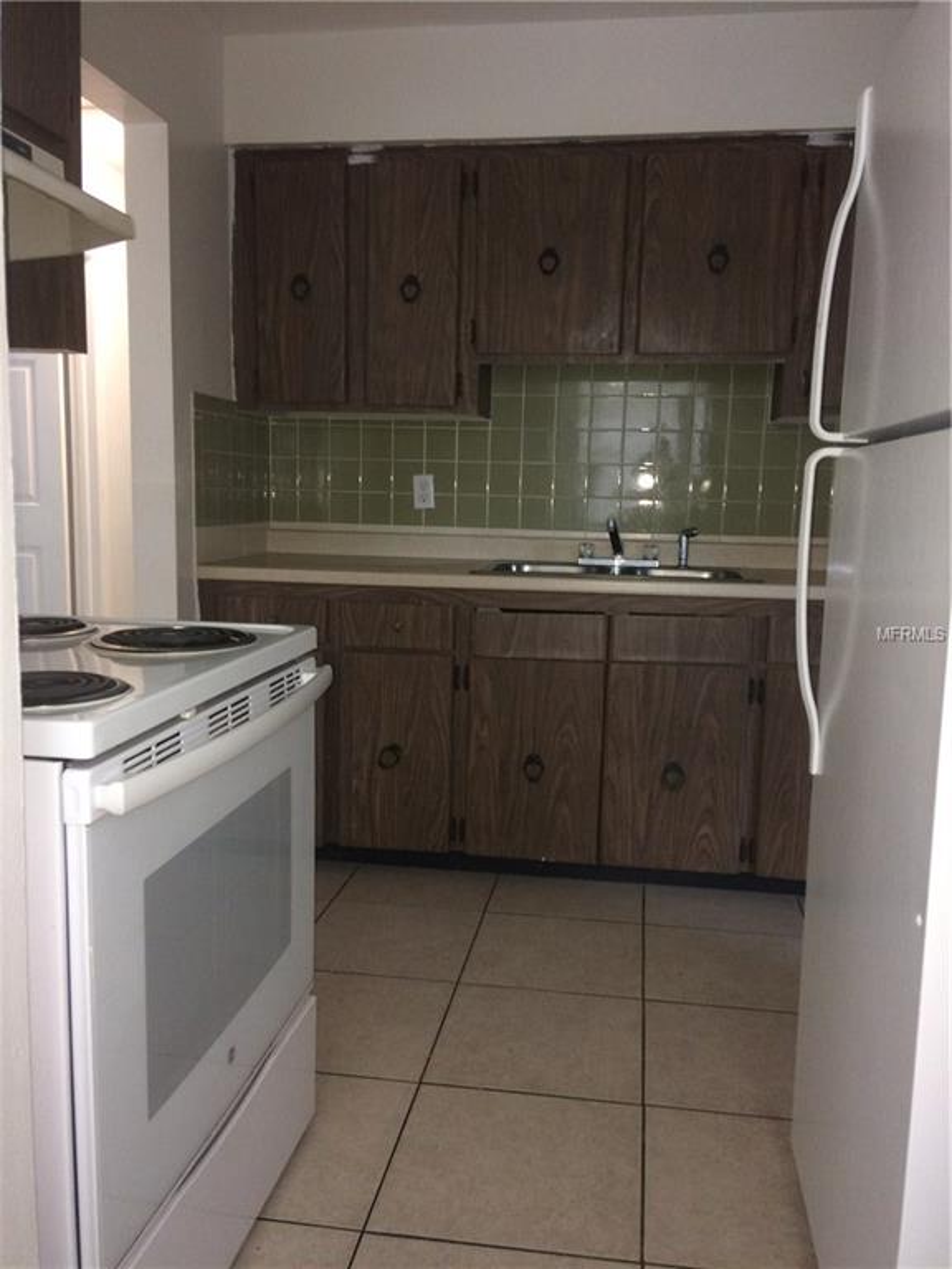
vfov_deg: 61.7
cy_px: 634
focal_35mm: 29
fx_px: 1063
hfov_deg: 48.2
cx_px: 476
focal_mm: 4.15
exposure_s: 1/17
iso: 100
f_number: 2.2
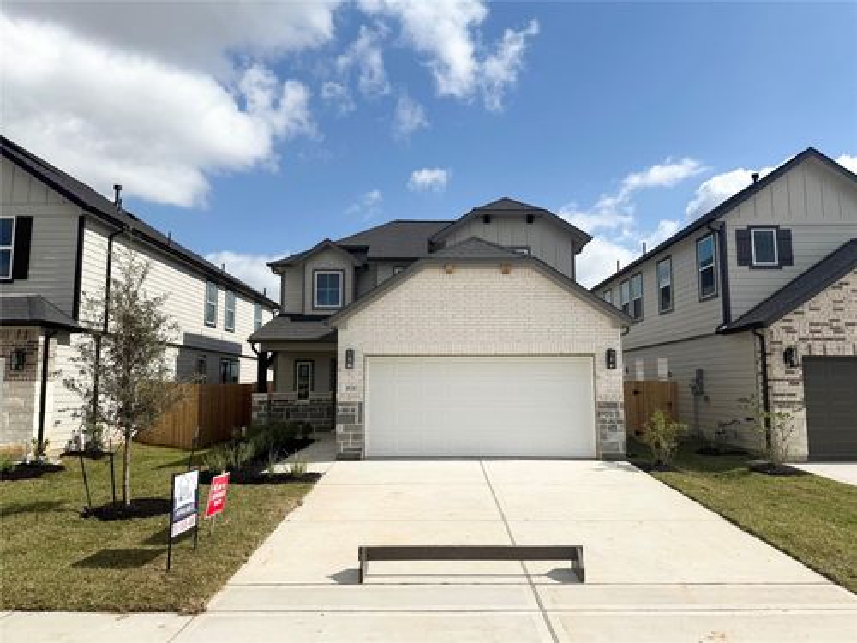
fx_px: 594
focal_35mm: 24
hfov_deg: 71.6
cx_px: 428
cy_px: 322
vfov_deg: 56.8
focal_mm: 6.76
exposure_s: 1/10309
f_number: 1.78
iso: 80
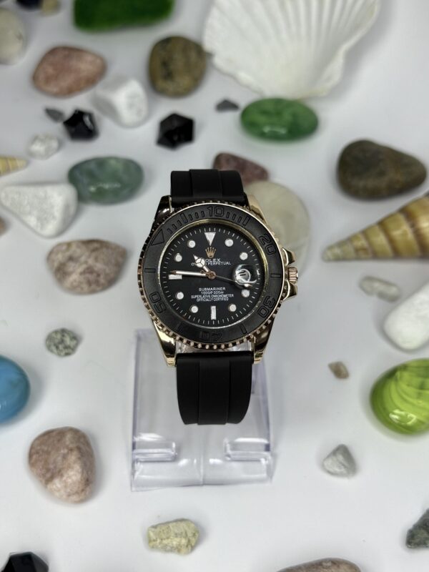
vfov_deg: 39.7
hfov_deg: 30.3
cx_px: 214
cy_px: 286
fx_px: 793
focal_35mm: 48
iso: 64
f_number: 1.78
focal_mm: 6.76
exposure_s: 1/236
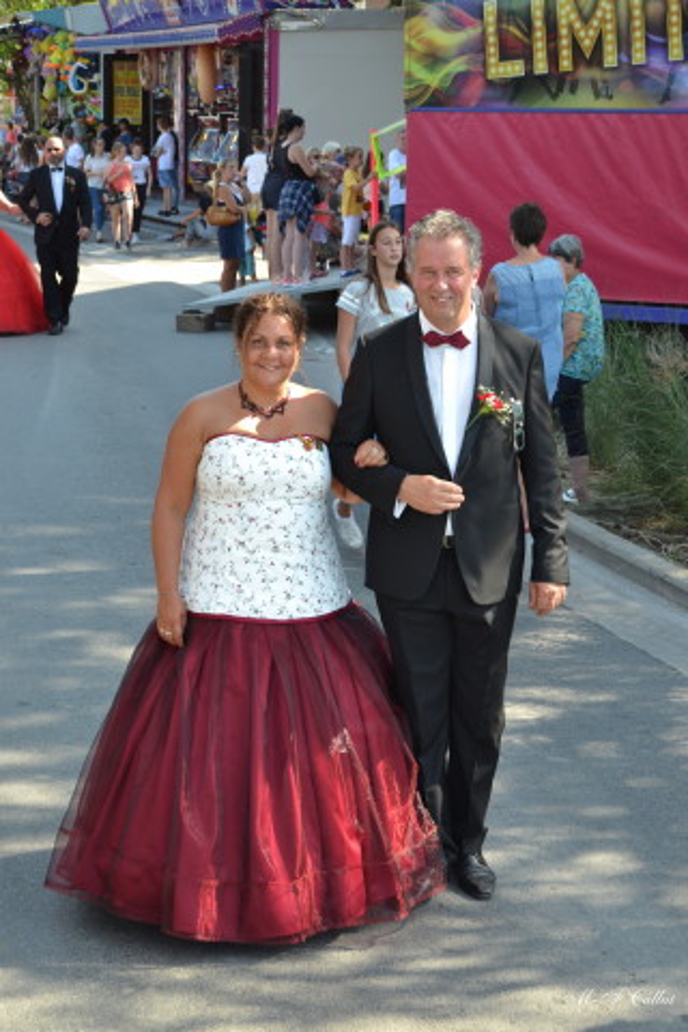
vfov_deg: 28.1
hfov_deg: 18.9
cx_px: 344
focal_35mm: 72
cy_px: 516
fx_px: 2064
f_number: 5.6
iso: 160
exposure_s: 1/125
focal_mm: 48
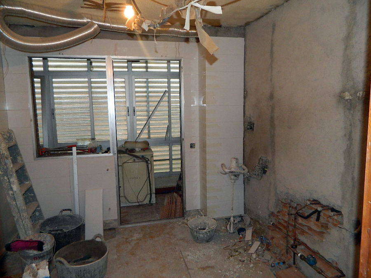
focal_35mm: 25
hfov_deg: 69.4
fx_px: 268
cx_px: 186
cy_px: 139
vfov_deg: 54.9
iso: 200
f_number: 3.1
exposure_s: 1/30
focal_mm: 4.5
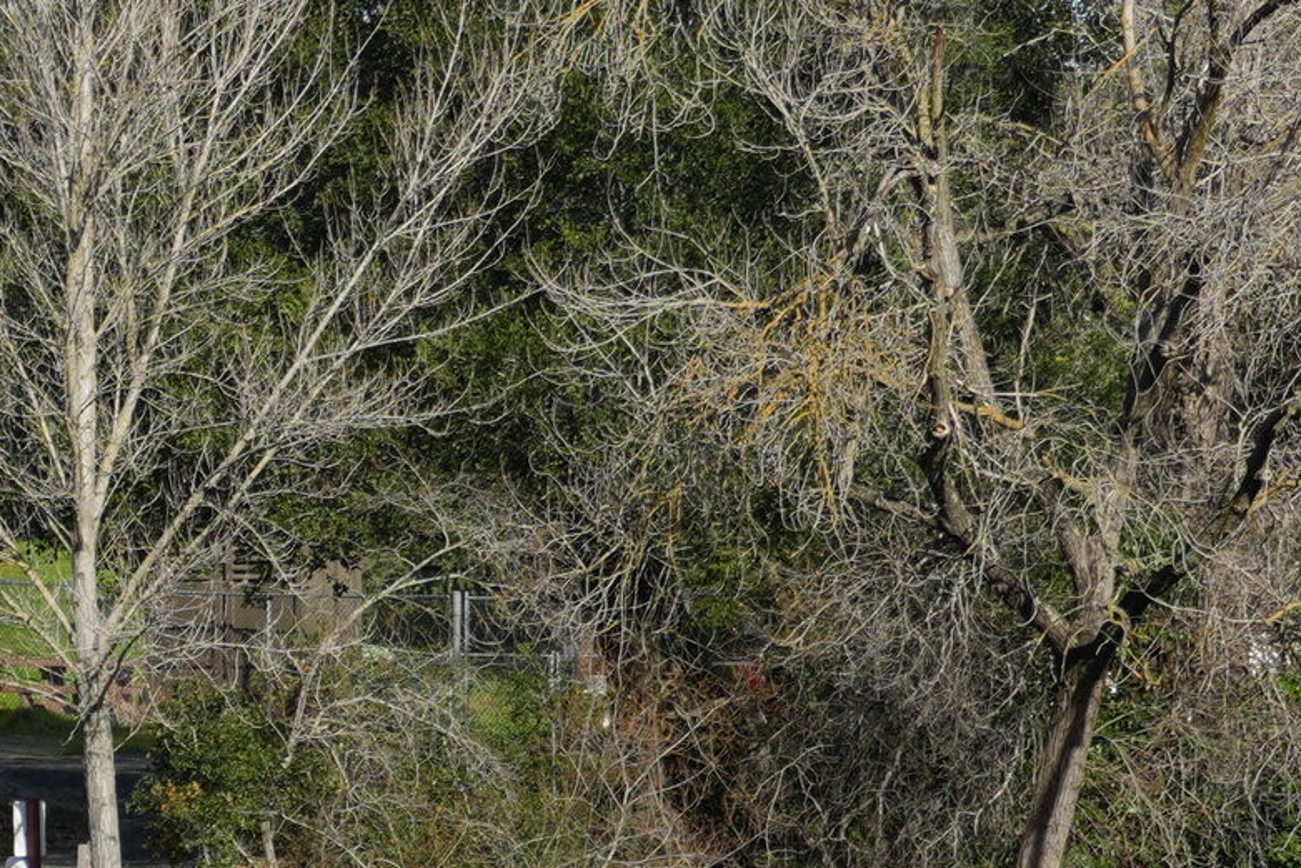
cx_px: -305
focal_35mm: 365
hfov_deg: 5.6
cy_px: 743
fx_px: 13192
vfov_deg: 3.8
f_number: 5.6
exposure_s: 1/500
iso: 125
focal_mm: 66
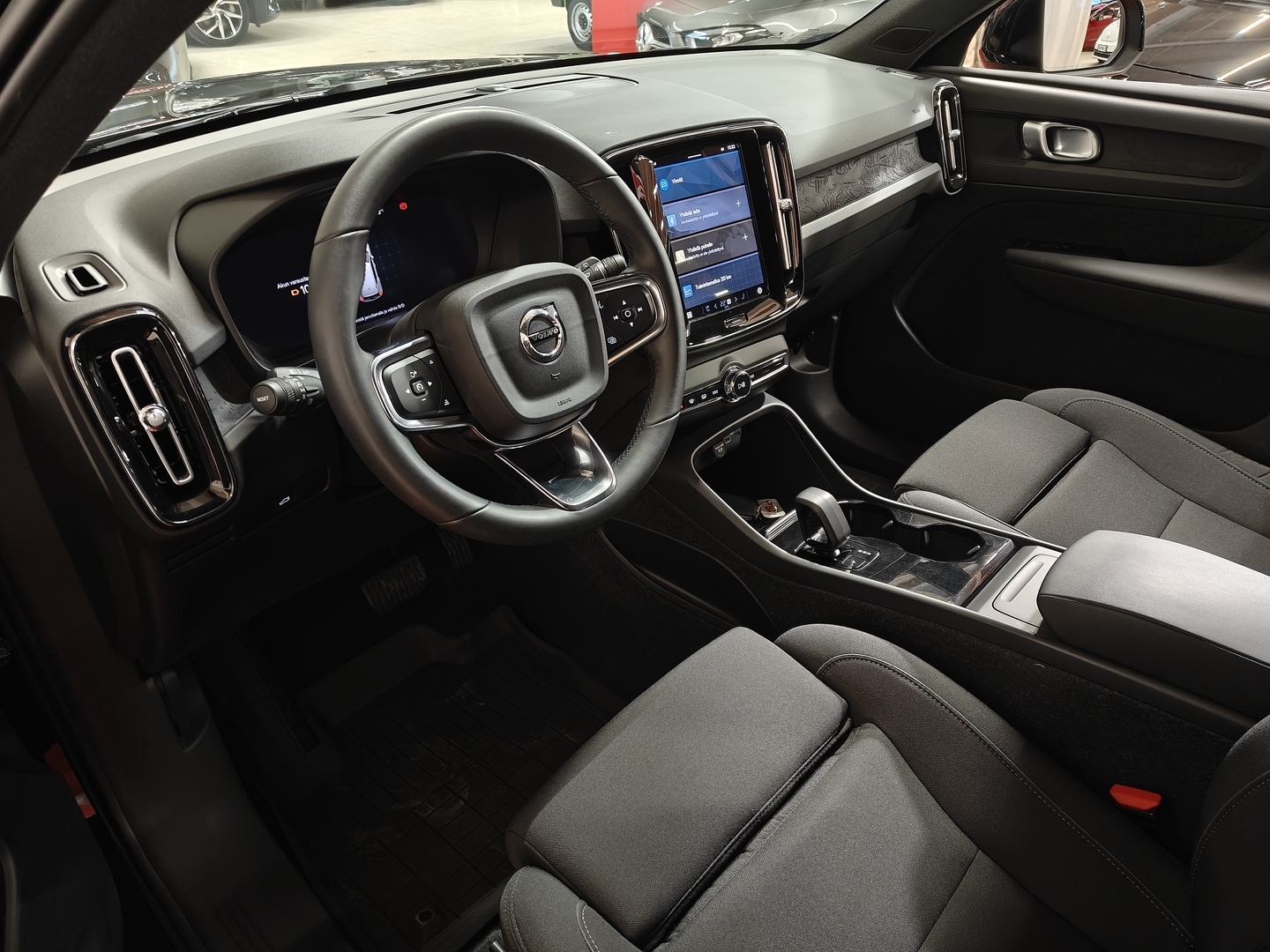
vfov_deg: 56.8
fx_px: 881
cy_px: 476
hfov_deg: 71.6
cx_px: 635
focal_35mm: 24
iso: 1600
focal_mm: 5.59
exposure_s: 1/33
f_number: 1.8
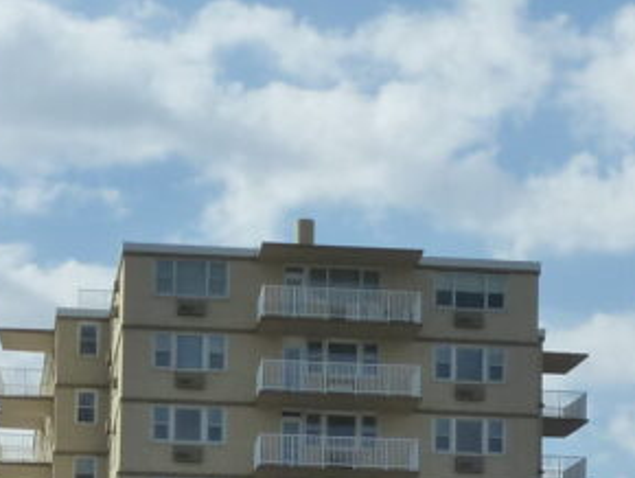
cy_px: 726
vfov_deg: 7.8
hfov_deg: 10.6
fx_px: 3415
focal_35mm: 186
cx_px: 470
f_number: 5.6
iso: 125
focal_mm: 7.3
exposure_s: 1/640
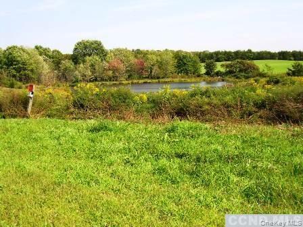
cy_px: 114
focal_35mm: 38
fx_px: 333
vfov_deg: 37.7
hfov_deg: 49.0
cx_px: 152
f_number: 4.6
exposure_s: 1/229
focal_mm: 6.3
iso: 50
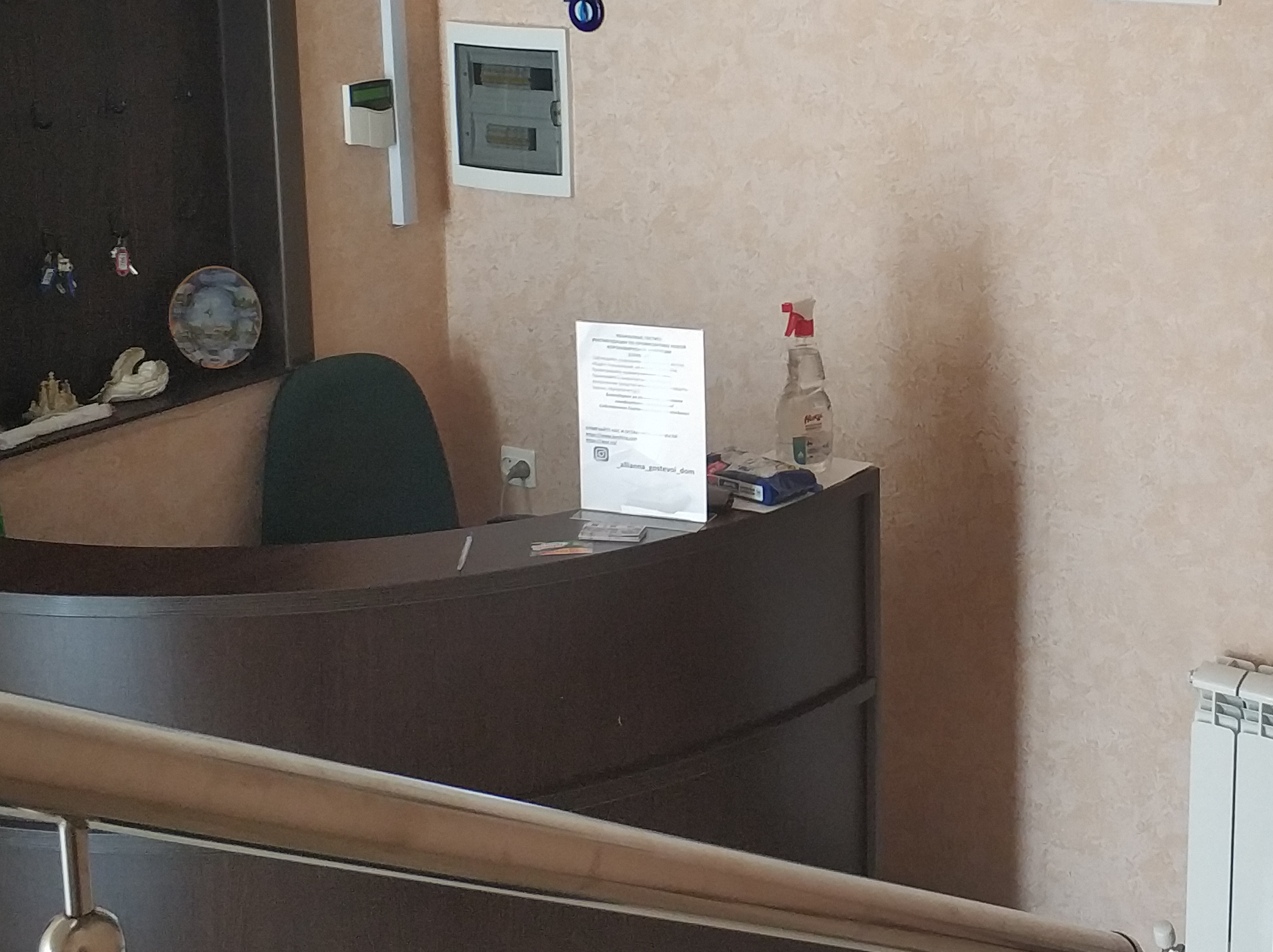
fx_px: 2168
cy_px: 190
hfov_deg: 32.5
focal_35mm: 59
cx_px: 847
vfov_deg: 24.4
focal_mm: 3.82
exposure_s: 1/20
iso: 388
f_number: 1.8
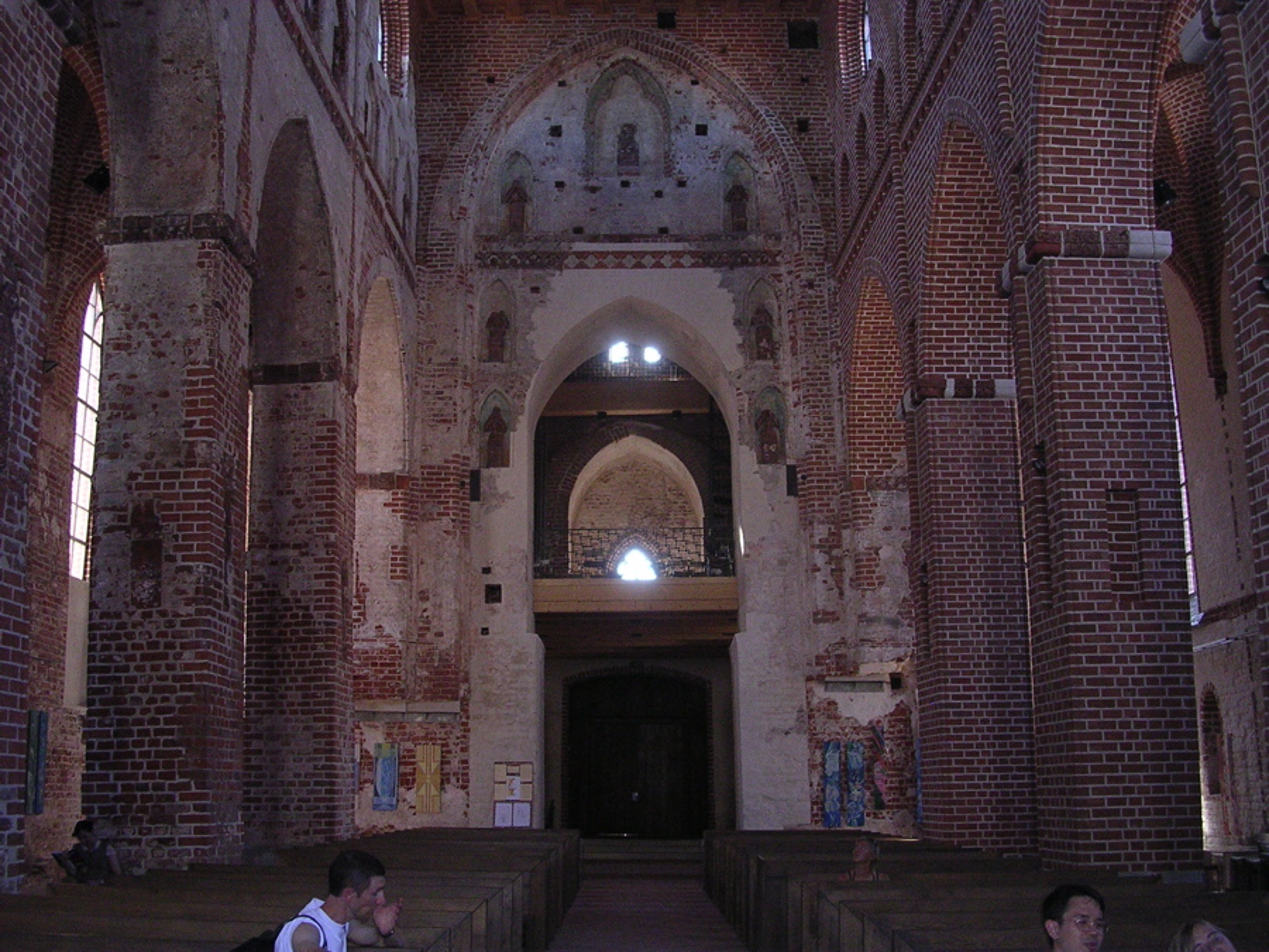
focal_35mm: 38
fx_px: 1393
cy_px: 476
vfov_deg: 37.7
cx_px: 634
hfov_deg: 49.0
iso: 330
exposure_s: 1/60.1
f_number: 2.8
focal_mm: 5.8
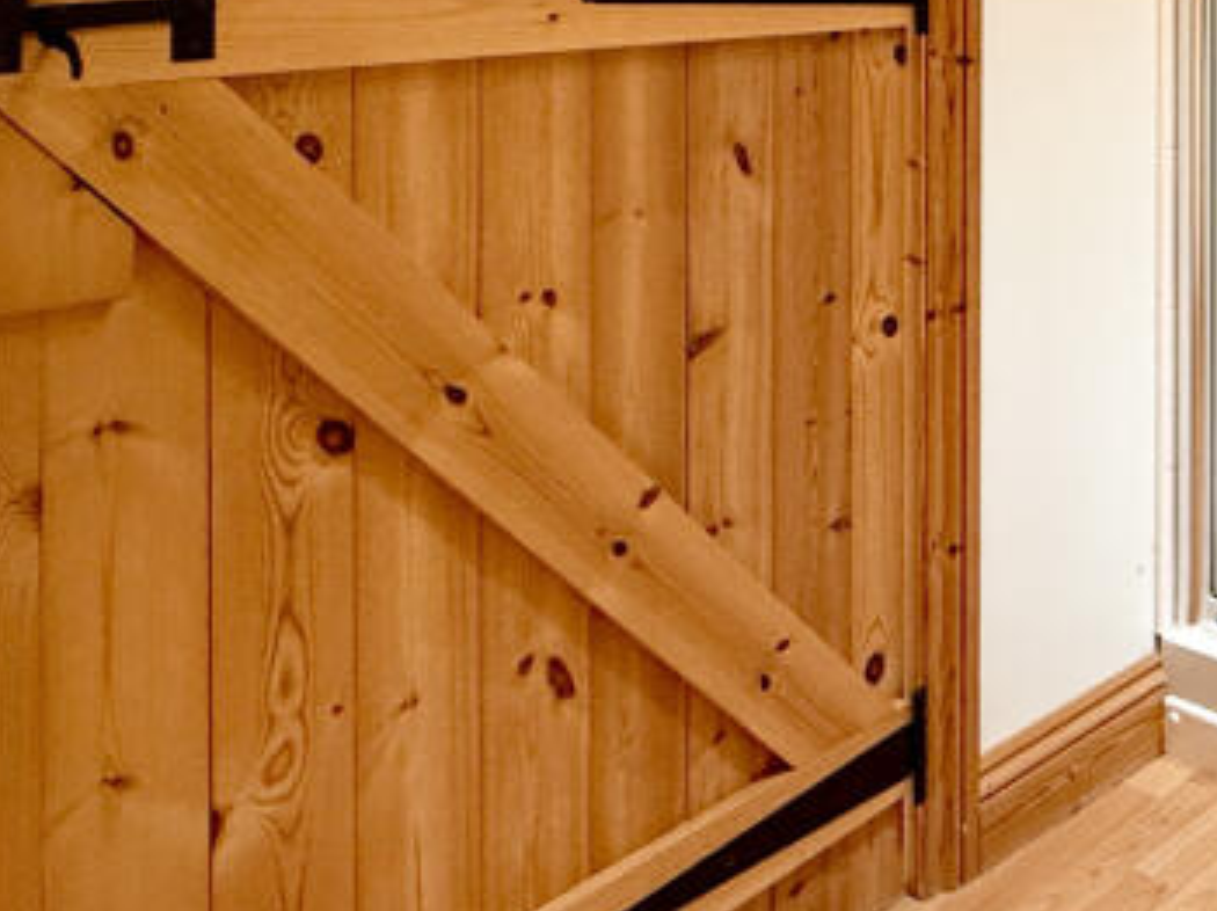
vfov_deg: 31.7
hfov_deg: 36.9
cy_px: -52
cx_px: 1401
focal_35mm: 41
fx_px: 1440
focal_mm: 2.22
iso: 250
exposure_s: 1/50
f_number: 2.2
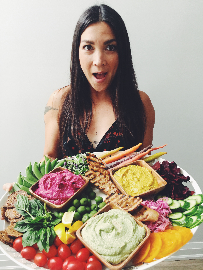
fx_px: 227
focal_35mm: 29
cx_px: 102
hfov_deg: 48.2
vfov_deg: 61.7
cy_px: 135
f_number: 2.2
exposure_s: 1/30
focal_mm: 4.15
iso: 100
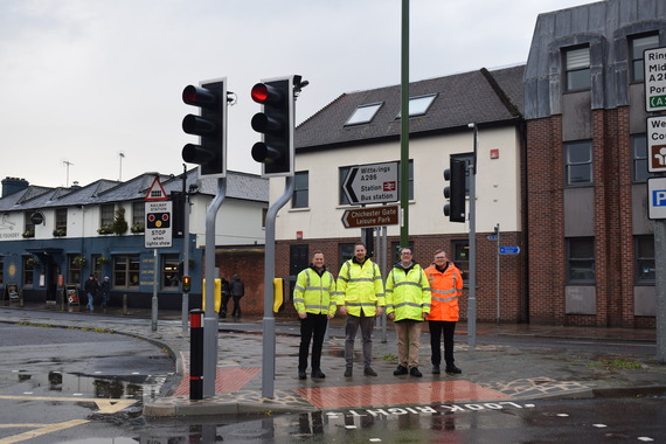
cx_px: 333
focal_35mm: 42
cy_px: 222
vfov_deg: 31.9
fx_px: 777
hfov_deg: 46.4
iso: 400
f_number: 7.1
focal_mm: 28
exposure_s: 1/200
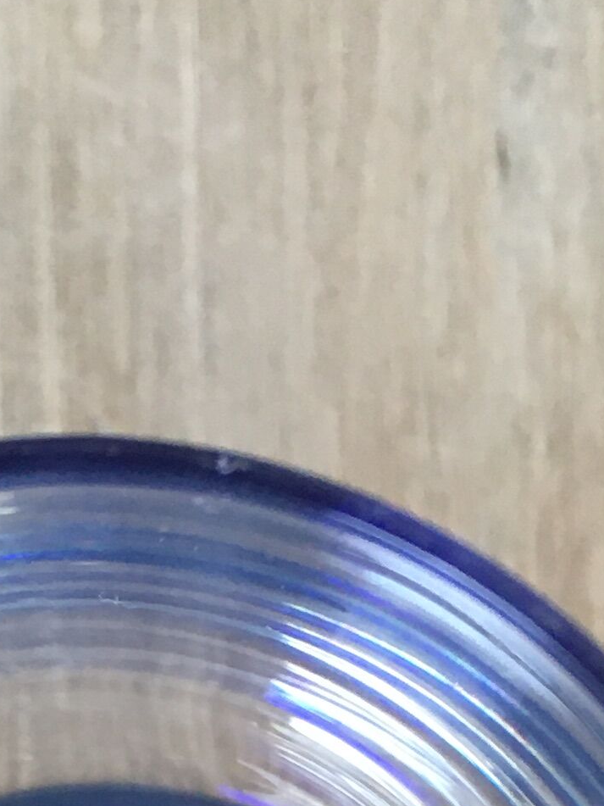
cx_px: -86
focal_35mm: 123
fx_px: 2862
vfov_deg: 14.6
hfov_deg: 11.8
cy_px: 1306
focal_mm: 4.15
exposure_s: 1/33
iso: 50
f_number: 2.2
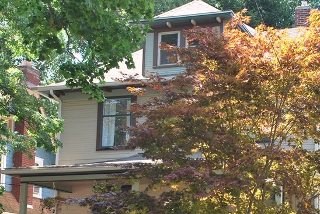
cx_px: 200
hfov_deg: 24.4
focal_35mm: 83
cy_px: 178
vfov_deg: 16.4
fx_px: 739
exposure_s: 1/125
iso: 100
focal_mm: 28
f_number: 4
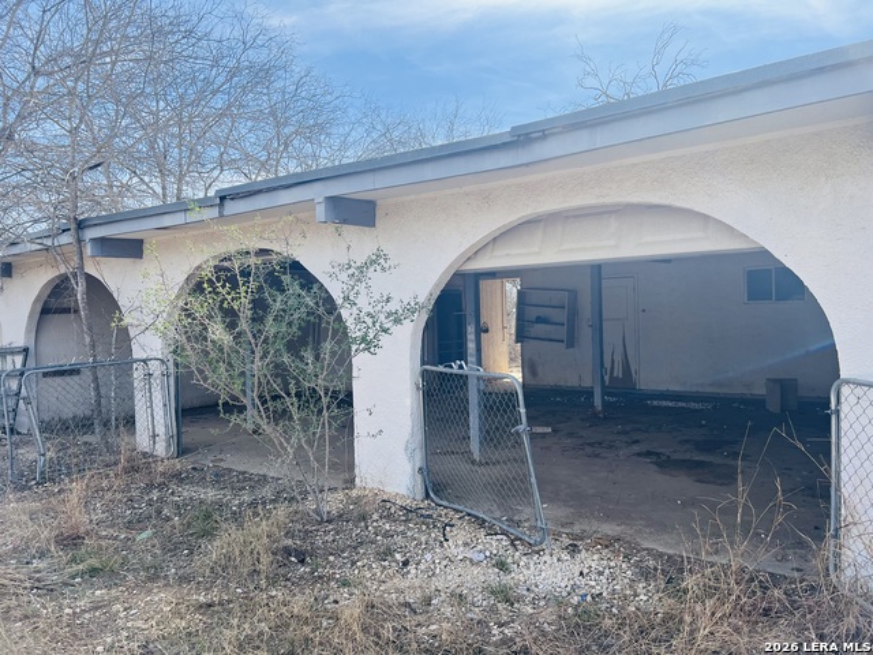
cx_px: 436
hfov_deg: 67.3
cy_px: 328
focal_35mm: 26
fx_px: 656
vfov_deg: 53.1
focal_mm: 5.7
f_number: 1.5
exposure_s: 1/2404
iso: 50
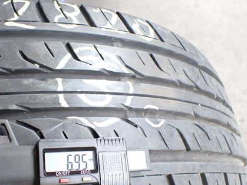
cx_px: 86
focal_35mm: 43
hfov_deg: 43.4
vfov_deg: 33.5
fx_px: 307
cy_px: 110
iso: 250
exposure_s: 1/125
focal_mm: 5.4
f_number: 2.3
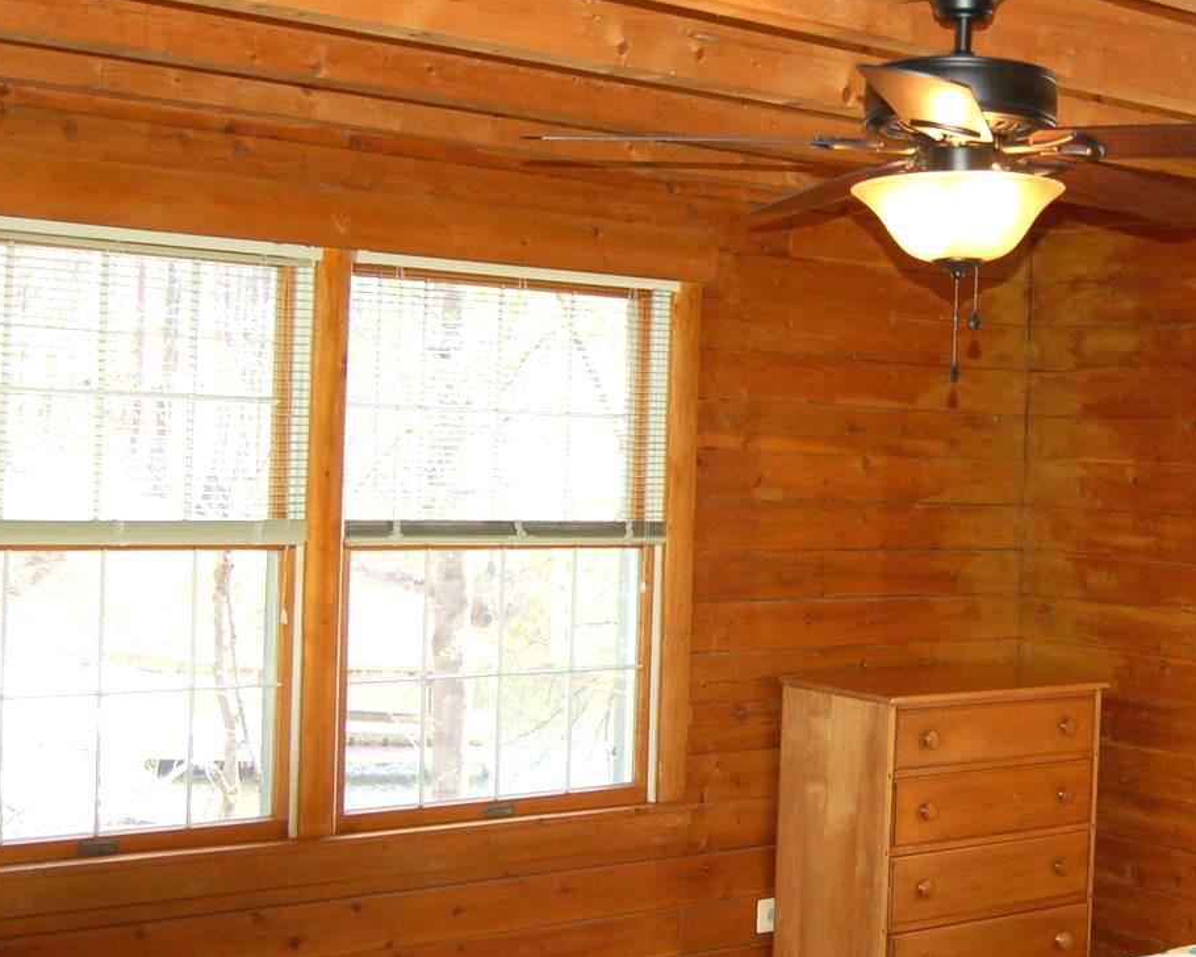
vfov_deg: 26.7
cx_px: 908
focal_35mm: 57
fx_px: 2018
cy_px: 446
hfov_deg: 32.4
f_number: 3.5
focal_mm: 18
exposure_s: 1/160
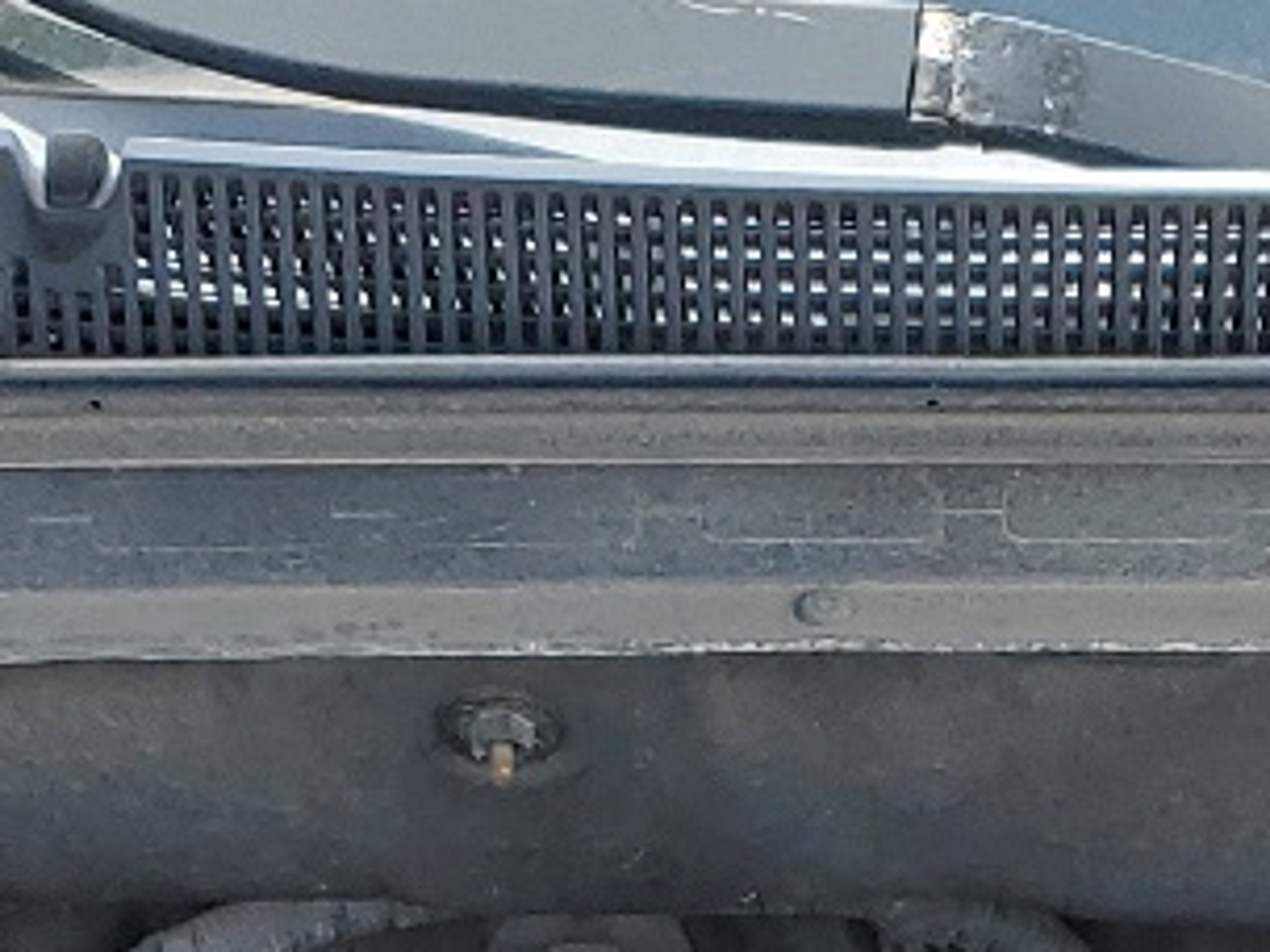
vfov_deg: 10.0
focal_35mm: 137
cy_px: 1967
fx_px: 5026
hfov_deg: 14.2
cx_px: 1203
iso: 50
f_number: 1.5
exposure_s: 1/667
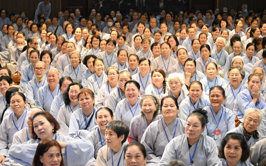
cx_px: 106
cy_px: 96
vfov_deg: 12.7
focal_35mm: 103
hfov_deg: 20.2
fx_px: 747
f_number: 4
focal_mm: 82
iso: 10000
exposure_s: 1/250
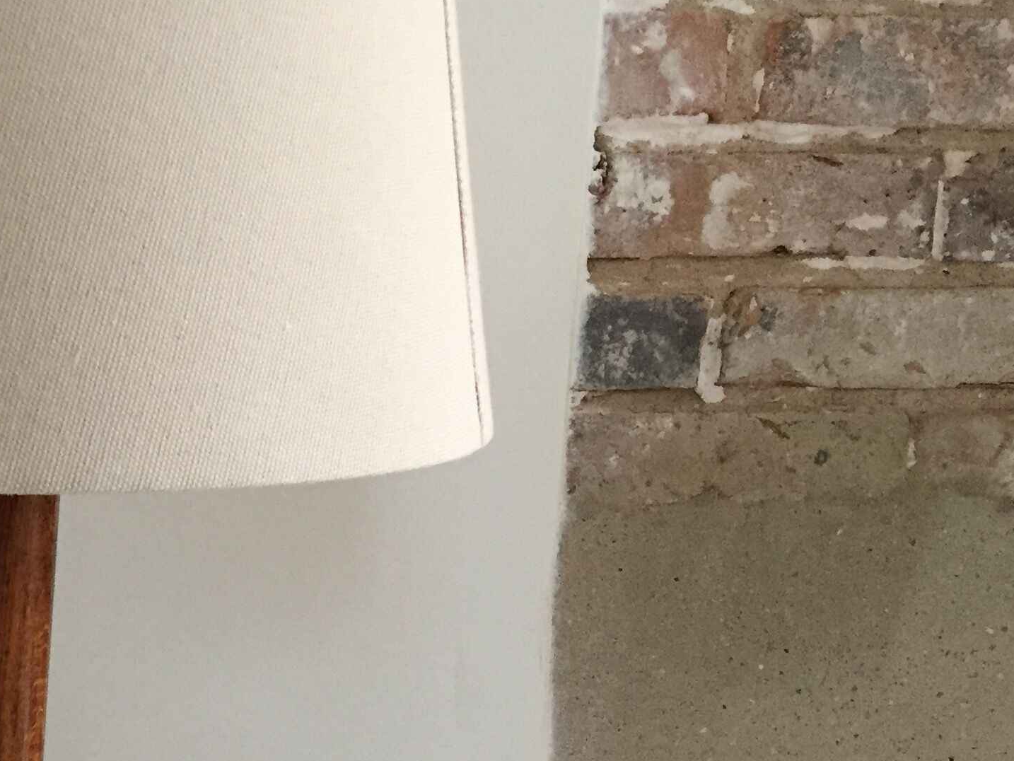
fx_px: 1934
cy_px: 579
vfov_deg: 22.0
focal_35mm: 66
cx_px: -87
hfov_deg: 27.1
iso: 250
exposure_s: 1/33
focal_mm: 4.15
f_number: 2.2
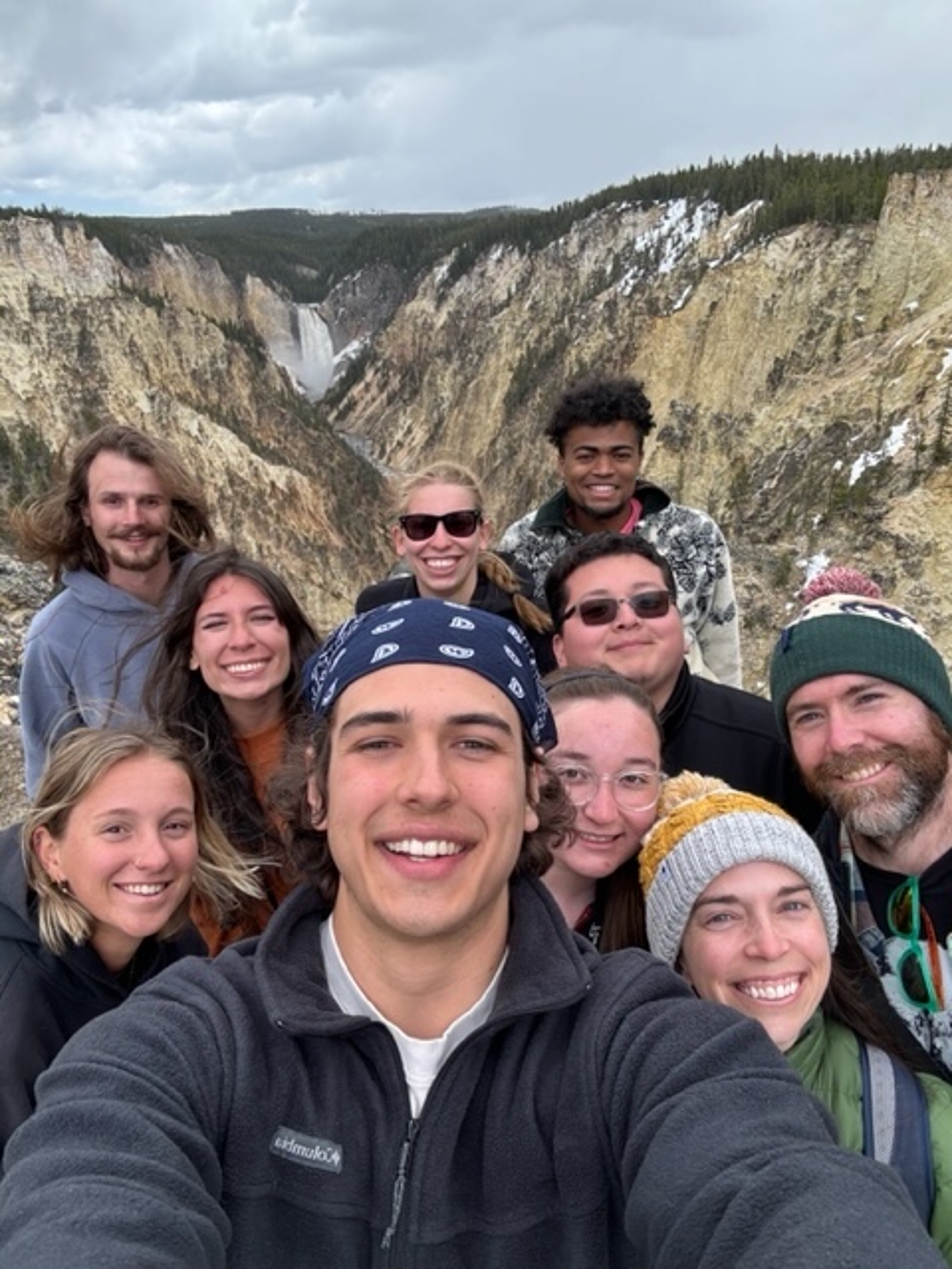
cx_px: 476
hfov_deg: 58.9
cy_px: 634
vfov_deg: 73.9
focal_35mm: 23
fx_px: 843
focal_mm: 2.69
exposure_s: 1/330
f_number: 1.9
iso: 25
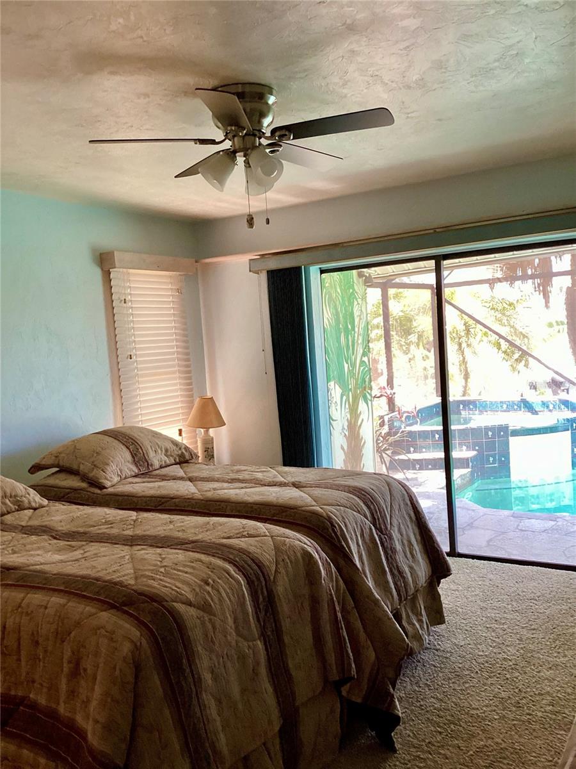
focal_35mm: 31
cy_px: 384
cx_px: 288
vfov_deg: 58.4
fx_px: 688
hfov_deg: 45.4
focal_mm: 3.3
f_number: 2.4
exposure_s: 1/60
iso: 200
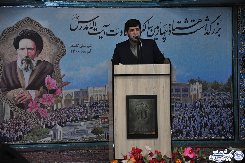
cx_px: 122
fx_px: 939
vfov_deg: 9.9
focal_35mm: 138
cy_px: 82
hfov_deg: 14.9
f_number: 5.6
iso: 1600
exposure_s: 1/60
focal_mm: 92
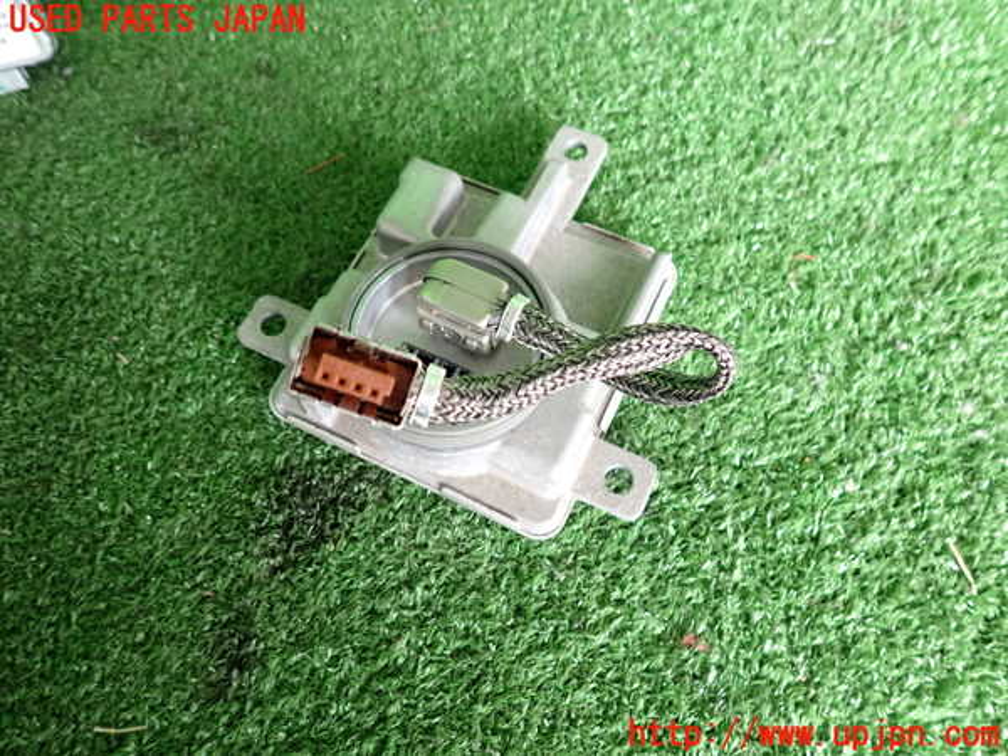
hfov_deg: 69.4
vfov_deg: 54.9
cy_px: 378
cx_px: 504
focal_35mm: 25
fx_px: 728
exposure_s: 1/30
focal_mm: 4.5
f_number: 2
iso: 250
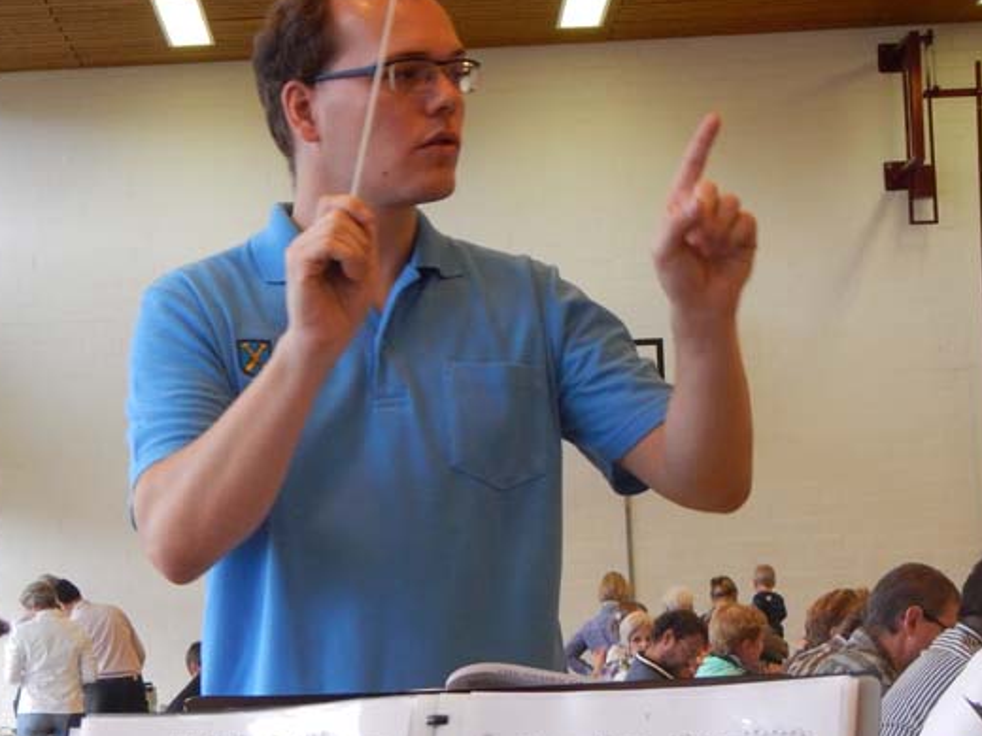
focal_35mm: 100
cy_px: 481
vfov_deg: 14.8
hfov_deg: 19.5
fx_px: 2837
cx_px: 274
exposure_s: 1/30
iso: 400
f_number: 4.2
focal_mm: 11.7
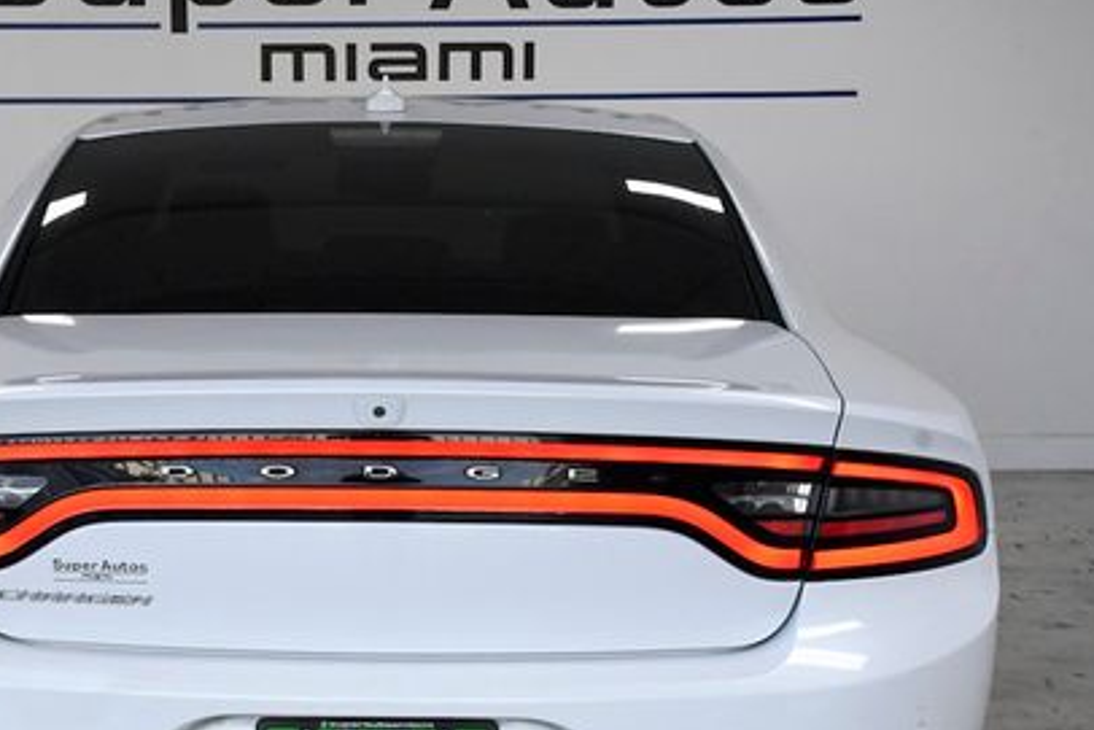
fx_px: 1915
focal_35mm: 63
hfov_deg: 31.6
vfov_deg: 21.4
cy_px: 537
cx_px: 356
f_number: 11
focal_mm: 27
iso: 2500
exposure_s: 1/500
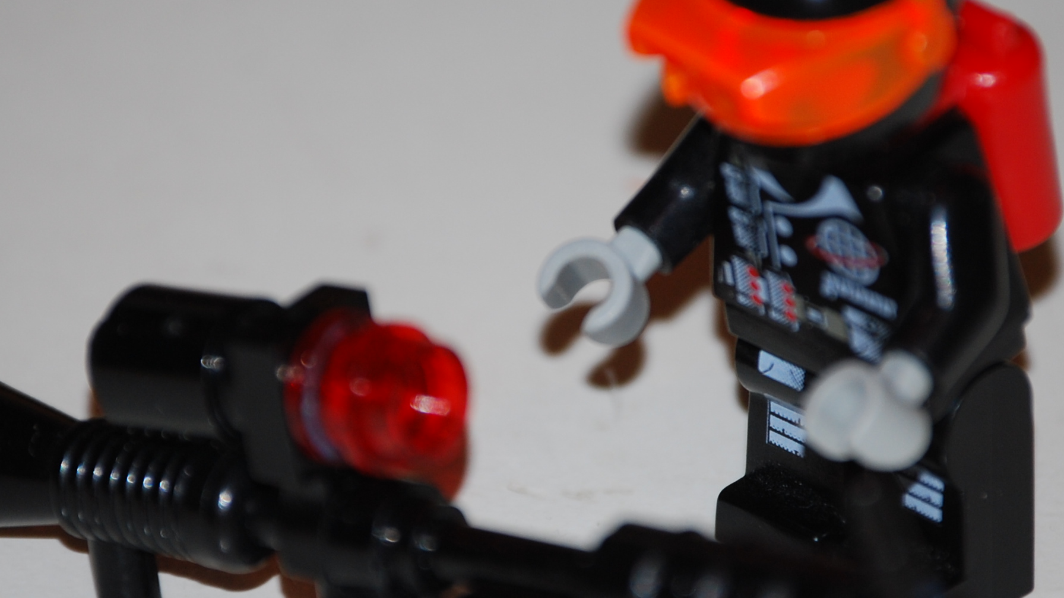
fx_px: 12470
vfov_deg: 2.7
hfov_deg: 4.9
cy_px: 406
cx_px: 566
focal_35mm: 442
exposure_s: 1/60
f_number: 5
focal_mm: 130
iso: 200
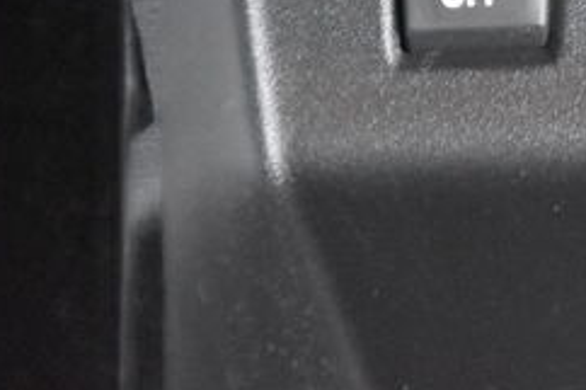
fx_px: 7933
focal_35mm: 488
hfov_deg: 4.2
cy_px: -254
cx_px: 932
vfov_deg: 2.8
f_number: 5.3
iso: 8000
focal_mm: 95
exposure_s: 1/60
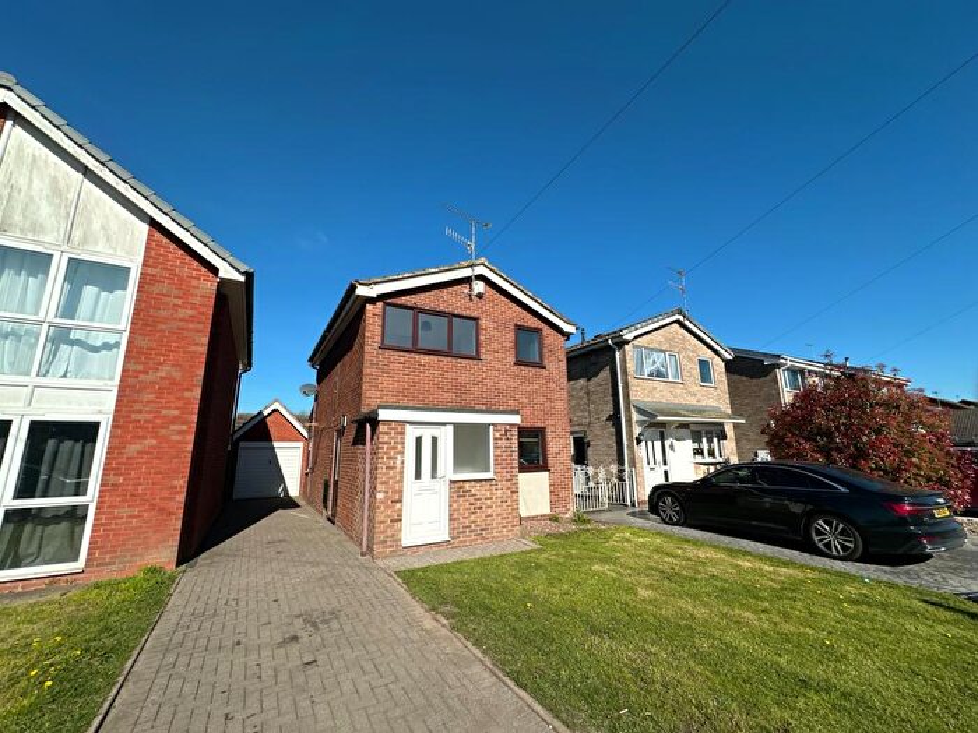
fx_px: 396
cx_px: 489
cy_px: 366
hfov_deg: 102.1
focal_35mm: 14
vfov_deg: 85.7
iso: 50
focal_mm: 2.22
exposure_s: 1/2882
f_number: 2.2
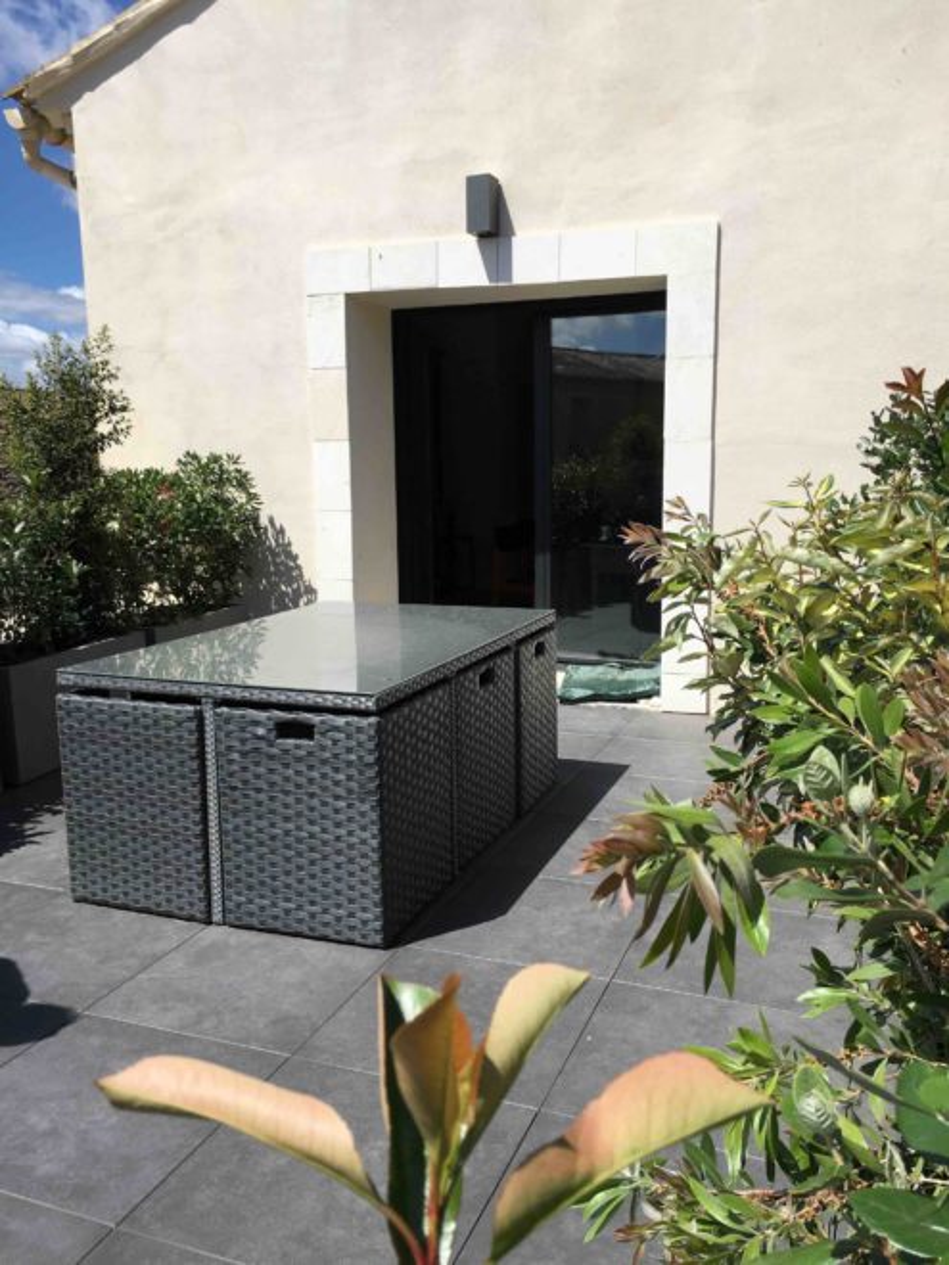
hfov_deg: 48.2
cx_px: 474
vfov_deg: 61.7
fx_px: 1060
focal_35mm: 29
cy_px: 632
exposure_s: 1/1672
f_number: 2.2
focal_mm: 4.15
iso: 25
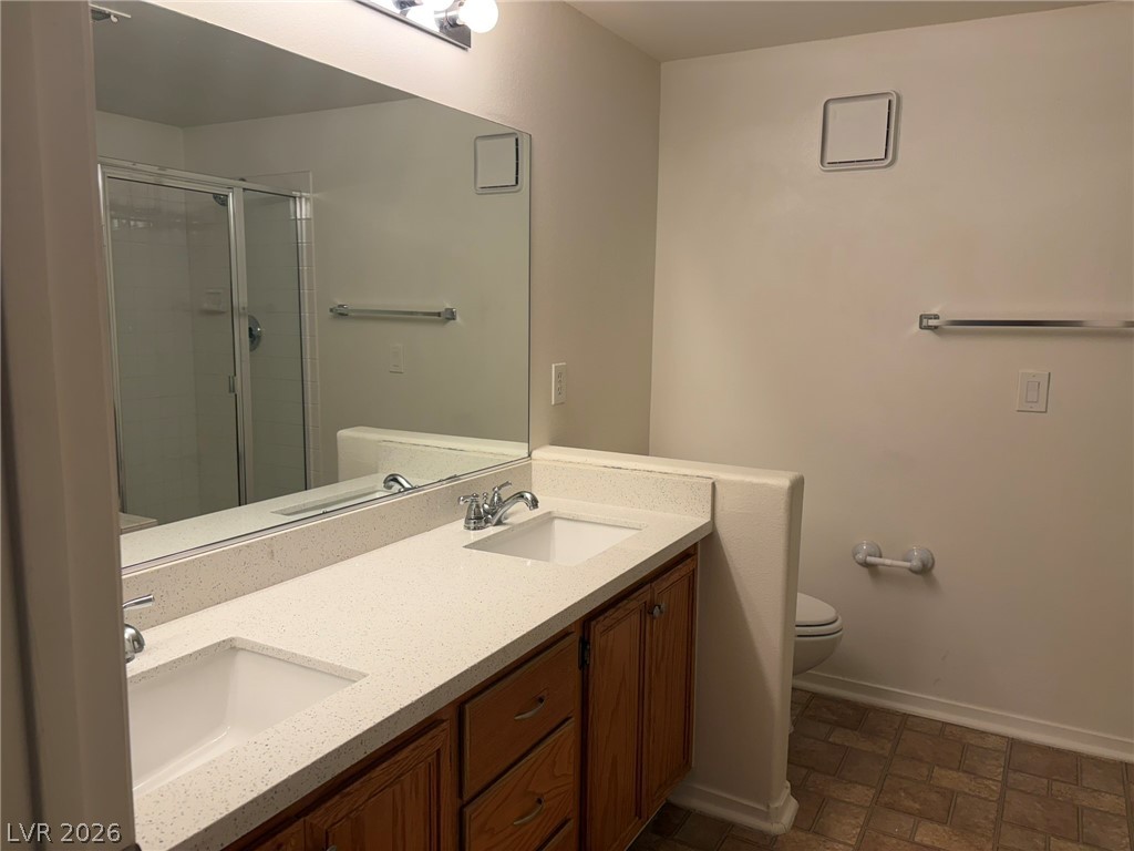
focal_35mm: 26
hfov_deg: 67.3
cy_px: 426
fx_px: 852
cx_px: 567
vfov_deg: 53.1
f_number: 1.6
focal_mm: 5.96
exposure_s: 1/120
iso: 64
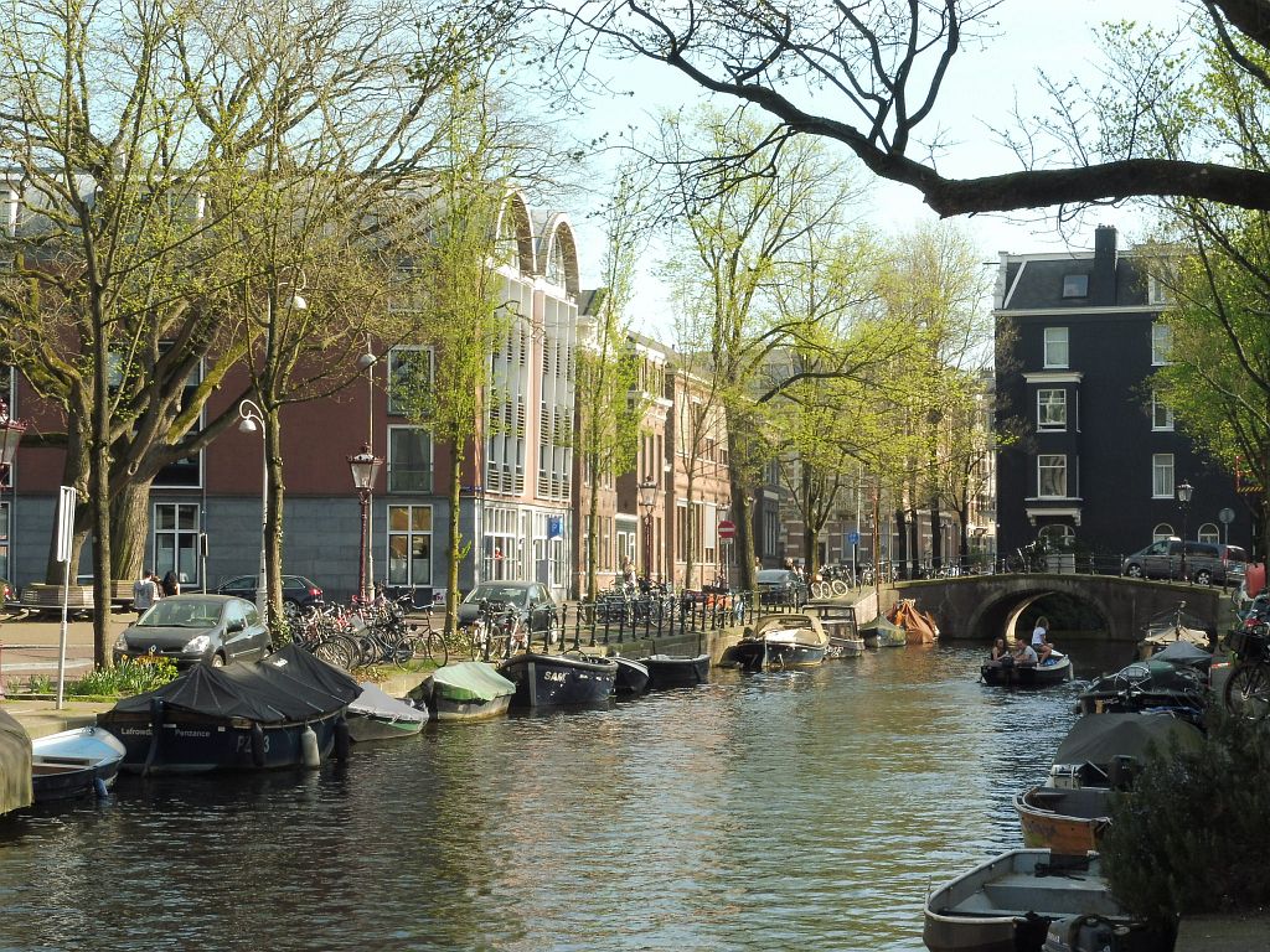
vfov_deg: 18.7
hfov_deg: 24.7
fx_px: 2898
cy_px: 476
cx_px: 635
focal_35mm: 79
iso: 100
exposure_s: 1/125
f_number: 6.3
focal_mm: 14.2
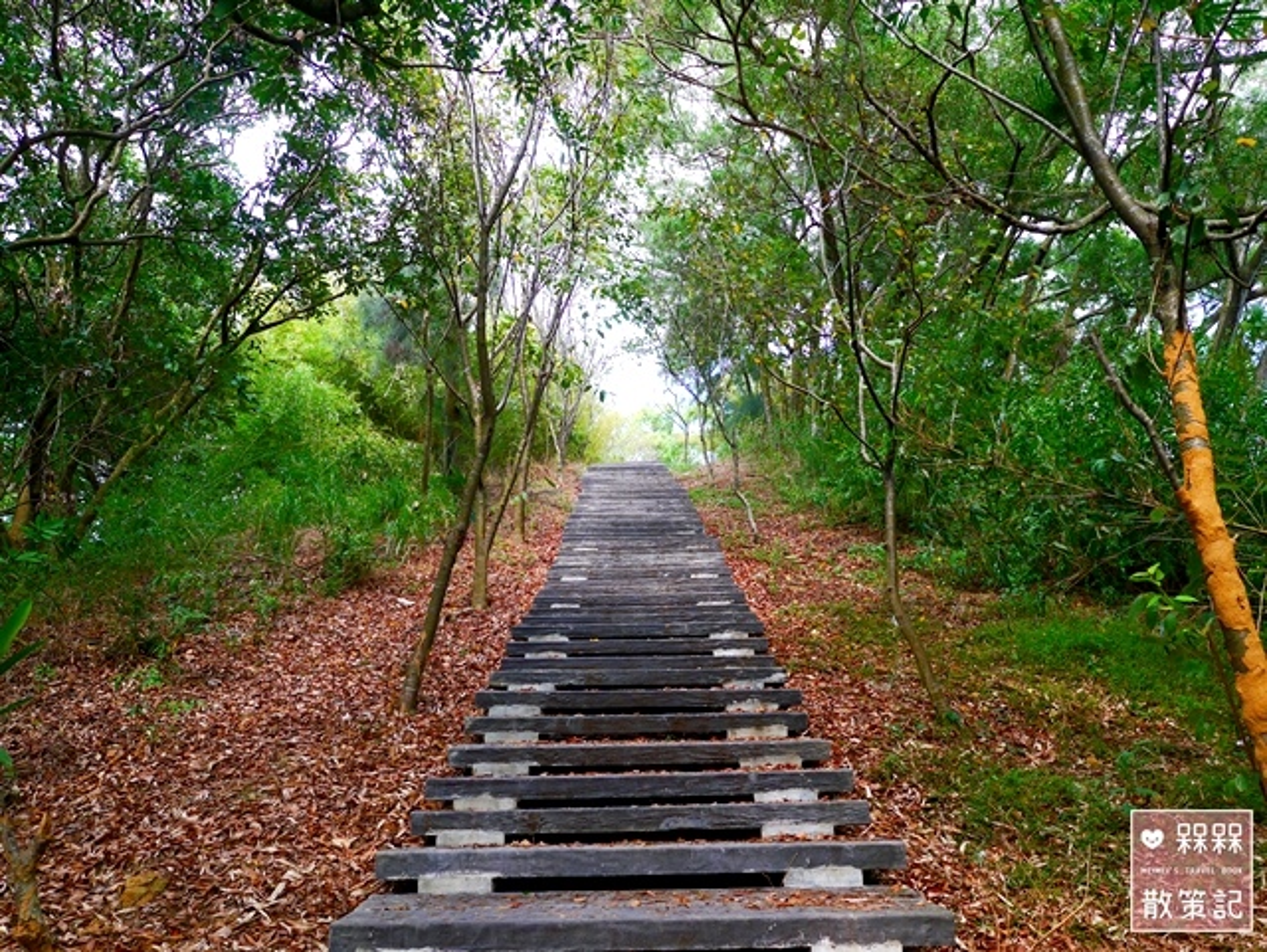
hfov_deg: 59.9
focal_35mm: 30
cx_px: 634
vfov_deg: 46.9
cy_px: 476
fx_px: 1099
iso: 160
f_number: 2.8
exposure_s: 1/250
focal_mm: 15
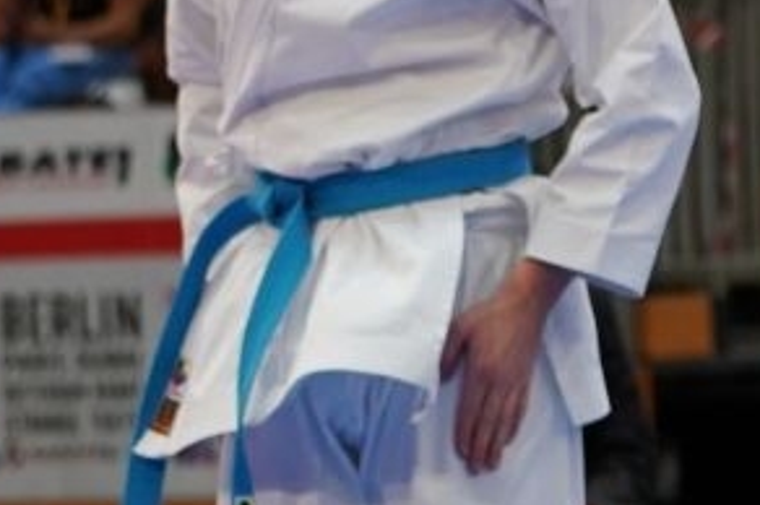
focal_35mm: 432
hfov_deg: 4.6
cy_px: 333
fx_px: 9110
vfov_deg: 3.2
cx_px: 2015
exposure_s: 1/500
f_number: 2.8
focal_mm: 70
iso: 640
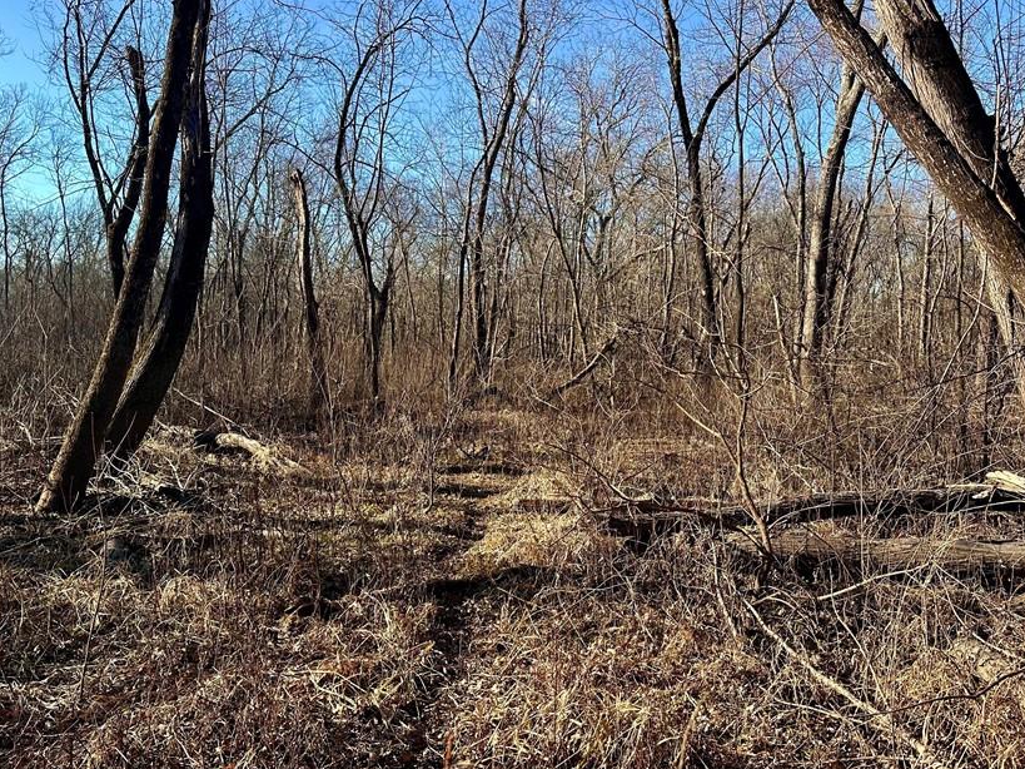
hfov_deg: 59.9
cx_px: 476
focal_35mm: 30
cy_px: 440
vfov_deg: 46.7
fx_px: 888
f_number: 1.78
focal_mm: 6.86
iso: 80
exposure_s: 1/1374
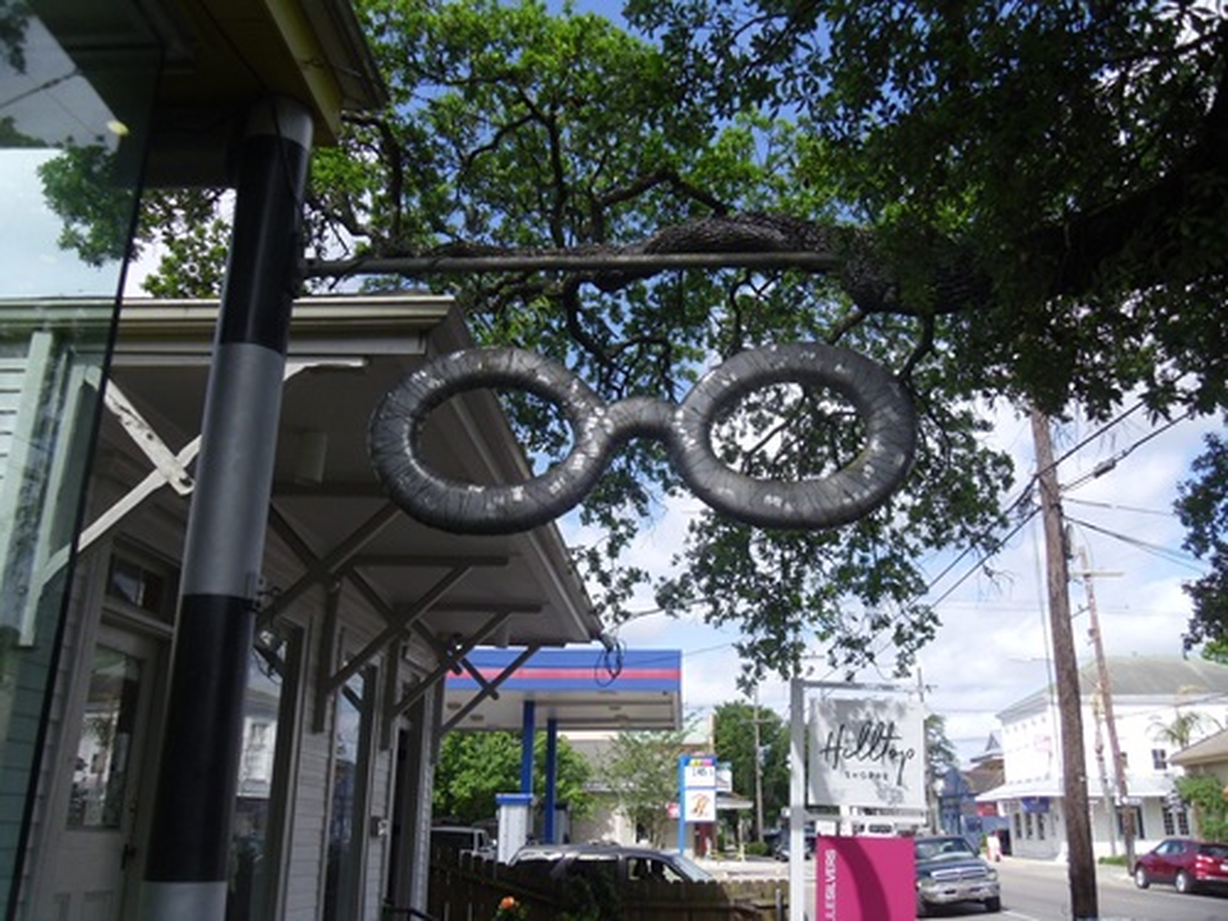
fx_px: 1100
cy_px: 460
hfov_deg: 58.4
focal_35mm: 31
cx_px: 614
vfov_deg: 45.4
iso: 80
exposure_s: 1/608
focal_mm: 5.6
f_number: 3.3
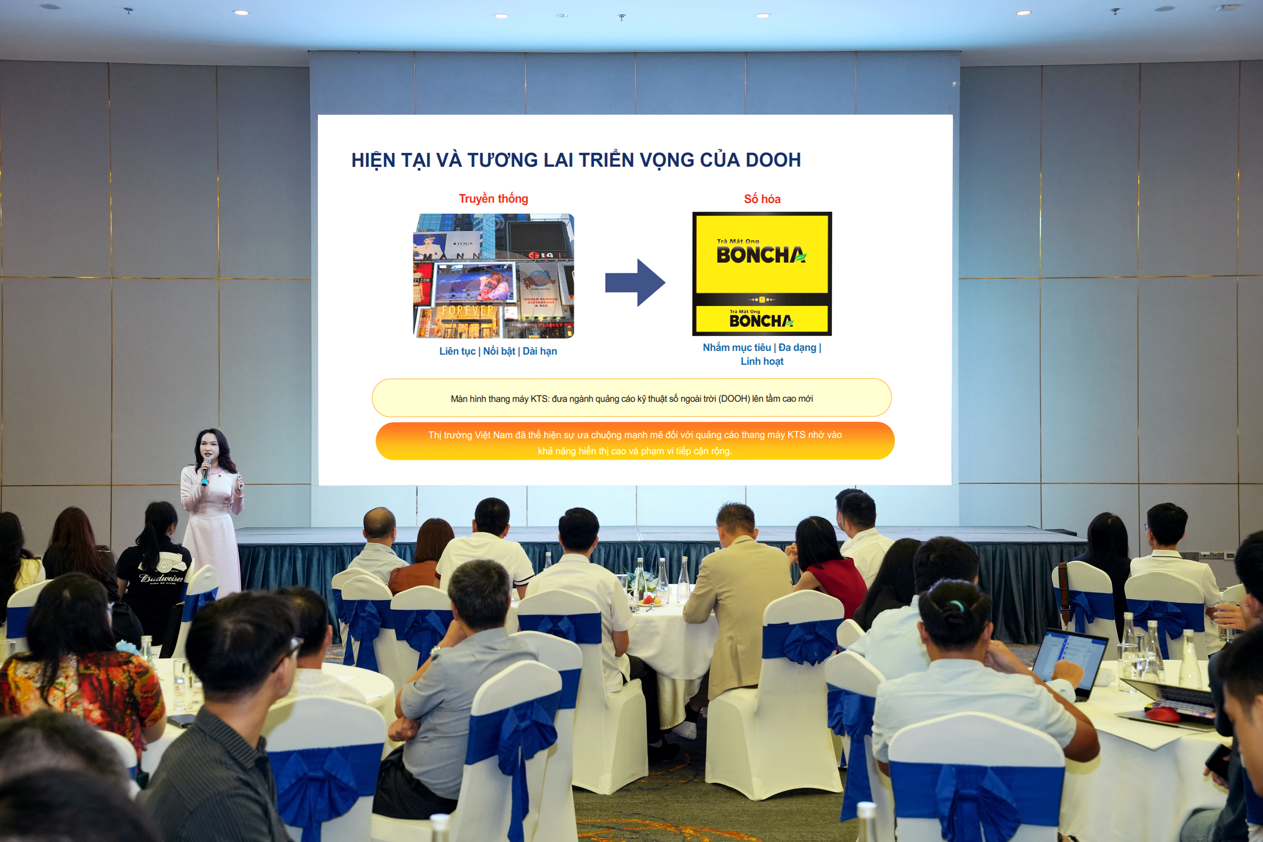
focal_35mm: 48
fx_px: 1691
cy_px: 421
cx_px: 632
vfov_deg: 28.0
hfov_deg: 41.0
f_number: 5
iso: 1600
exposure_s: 1/100
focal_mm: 48.2
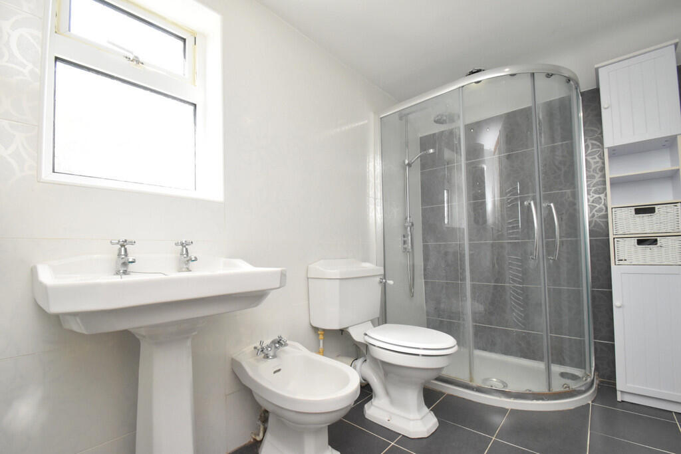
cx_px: 340
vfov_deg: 77.3
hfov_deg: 100.4
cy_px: 227
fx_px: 284
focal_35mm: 15
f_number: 10
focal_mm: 10
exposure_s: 1/60
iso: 1600
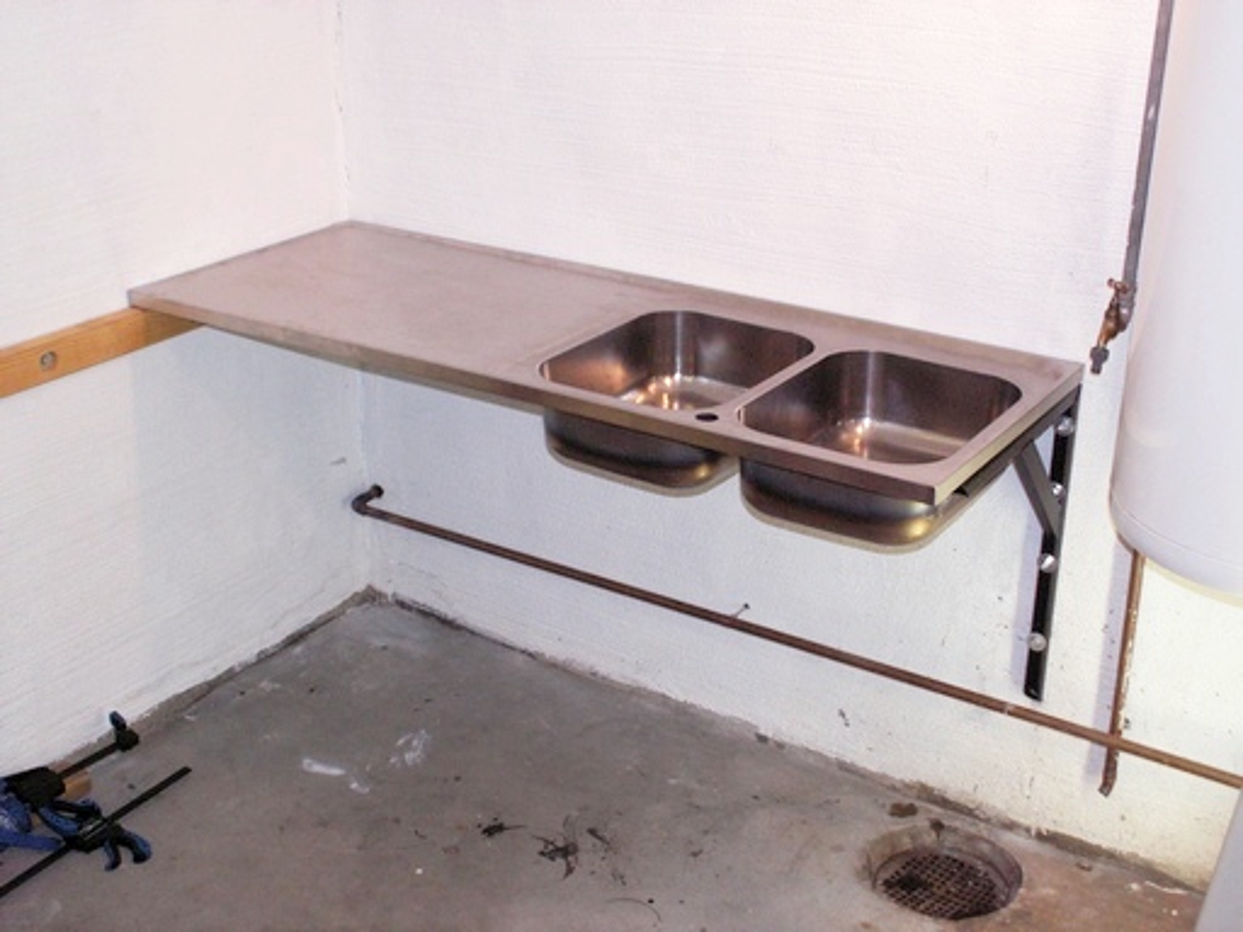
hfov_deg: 42.9
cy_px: 466
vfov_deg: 32.9
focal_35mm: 44
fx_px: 1580
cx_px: 622
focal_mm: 7.31
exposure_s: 1/40
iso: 160
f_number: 2.8
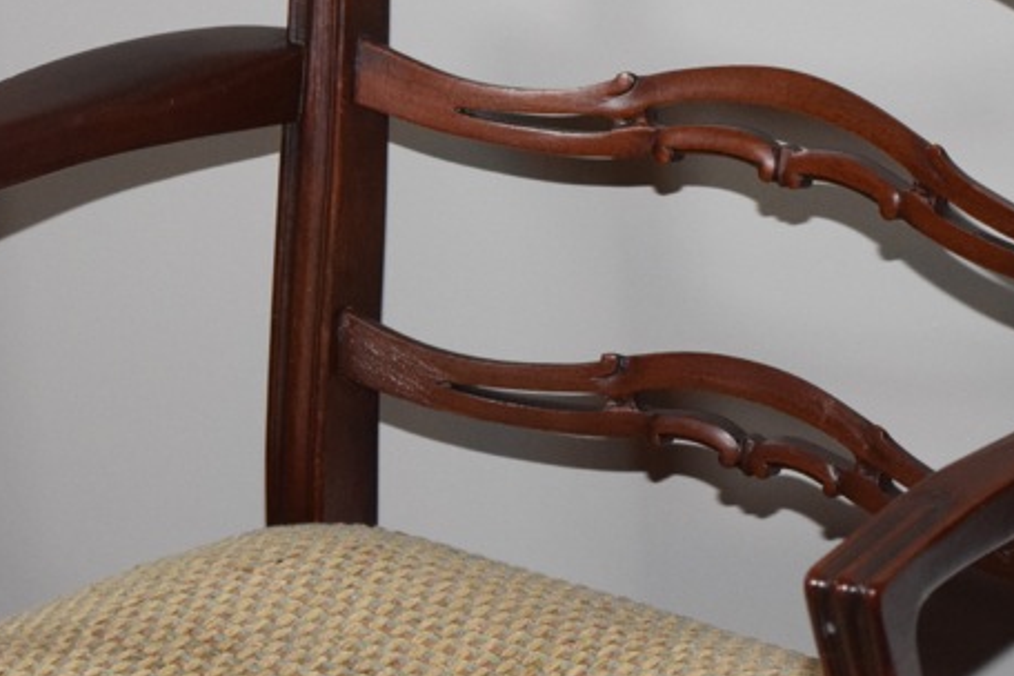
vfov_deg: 7.6
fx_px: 5101
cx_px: 620
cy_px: 54
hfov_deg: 11.3
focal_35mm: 181
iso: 2200
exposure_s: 1/60
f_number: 5.6
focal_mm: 55
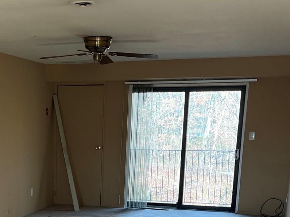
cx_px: 35
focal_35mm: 67
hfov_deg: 28.0
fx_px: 561
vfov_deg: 20.7
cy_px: 249
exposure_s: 1/120
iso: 125
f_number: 1.6
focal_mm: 5.1
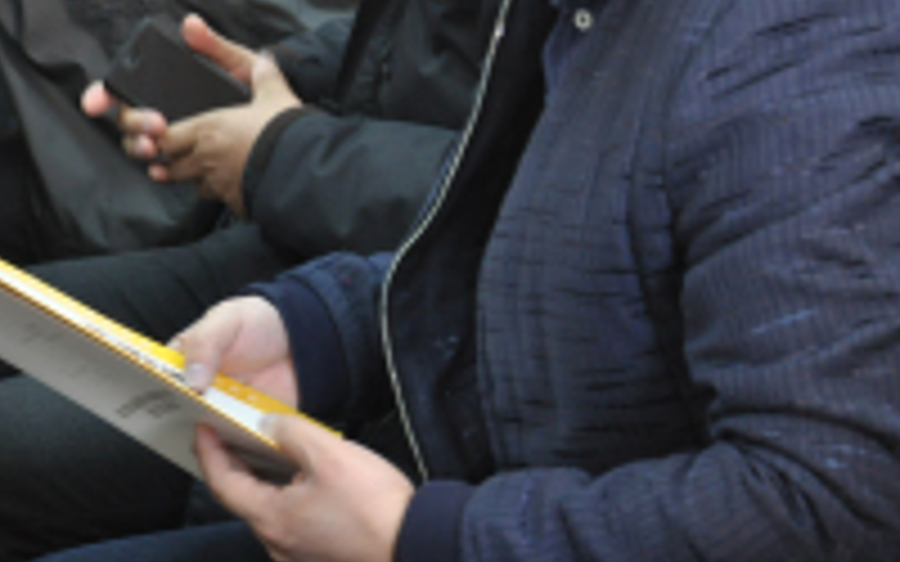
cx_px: 342
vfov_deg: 7.4
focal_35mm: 177
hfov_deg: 11.8
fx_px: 4341
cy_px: 83
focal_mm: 58
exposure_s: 1/20
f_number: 5
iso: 800
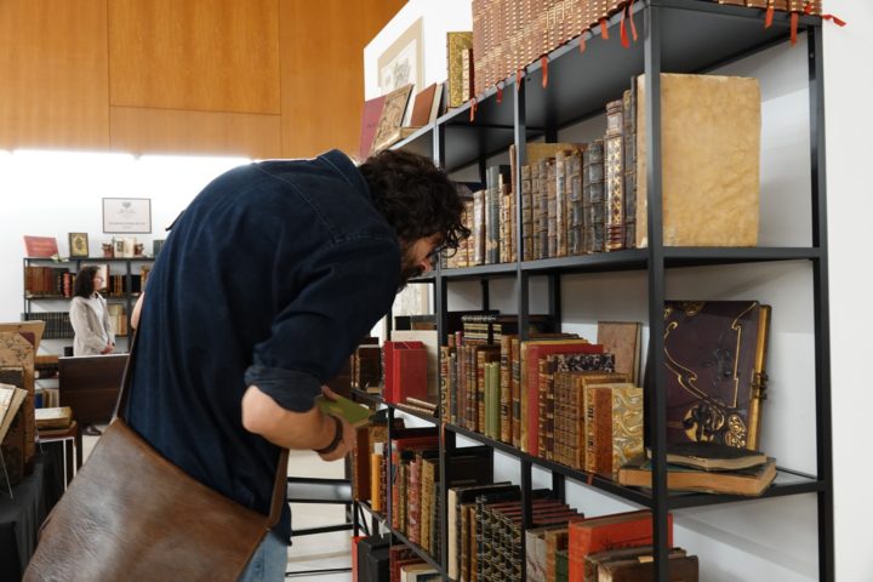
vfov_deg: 38.9
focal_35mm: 34
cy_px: 291
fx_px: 824
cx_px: 436
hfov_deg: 55.8
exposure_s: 1/40
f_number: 2.8
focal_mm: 12.63
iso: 500
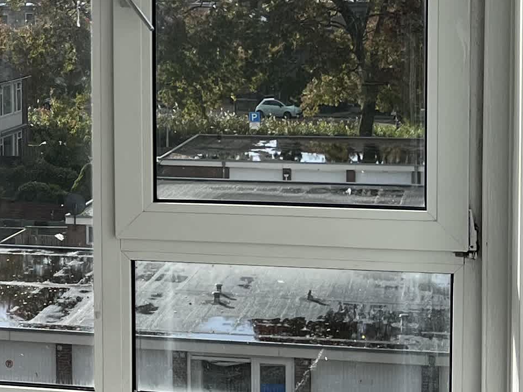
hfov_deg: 17.0
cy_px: 107
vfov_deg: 13.4
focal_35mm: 110
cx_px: -134
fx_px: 1662
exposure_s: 1/2755
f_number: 1.6
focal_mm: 5.1
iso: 50
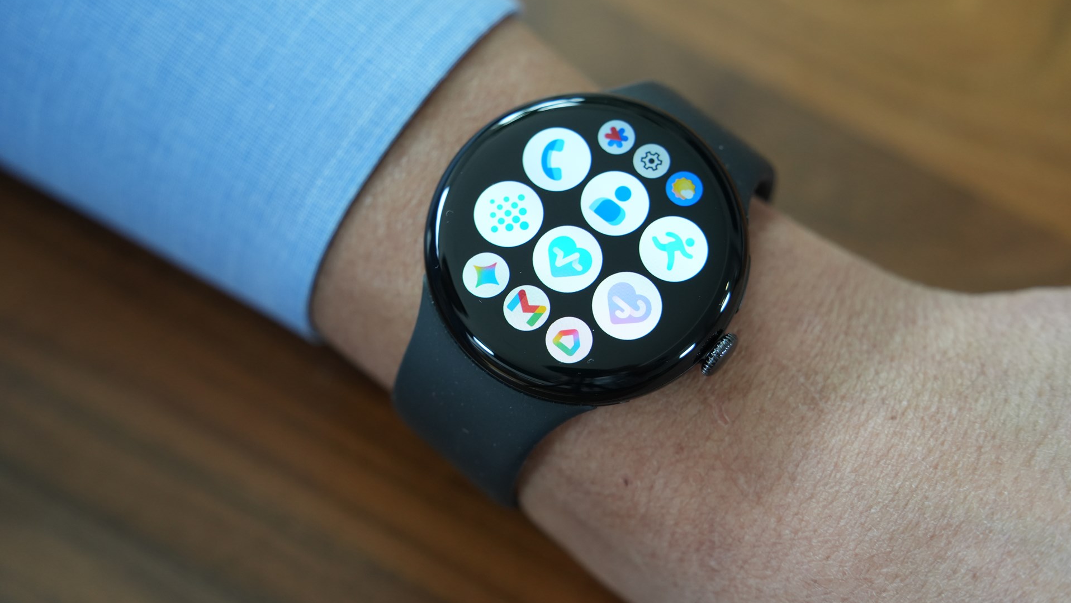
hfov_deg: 20.2
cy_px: 296
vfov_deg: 11.4
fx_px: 3010
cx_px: 536
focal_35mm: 106
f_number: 4.5
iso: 1250
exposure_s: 1/80
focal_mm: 101
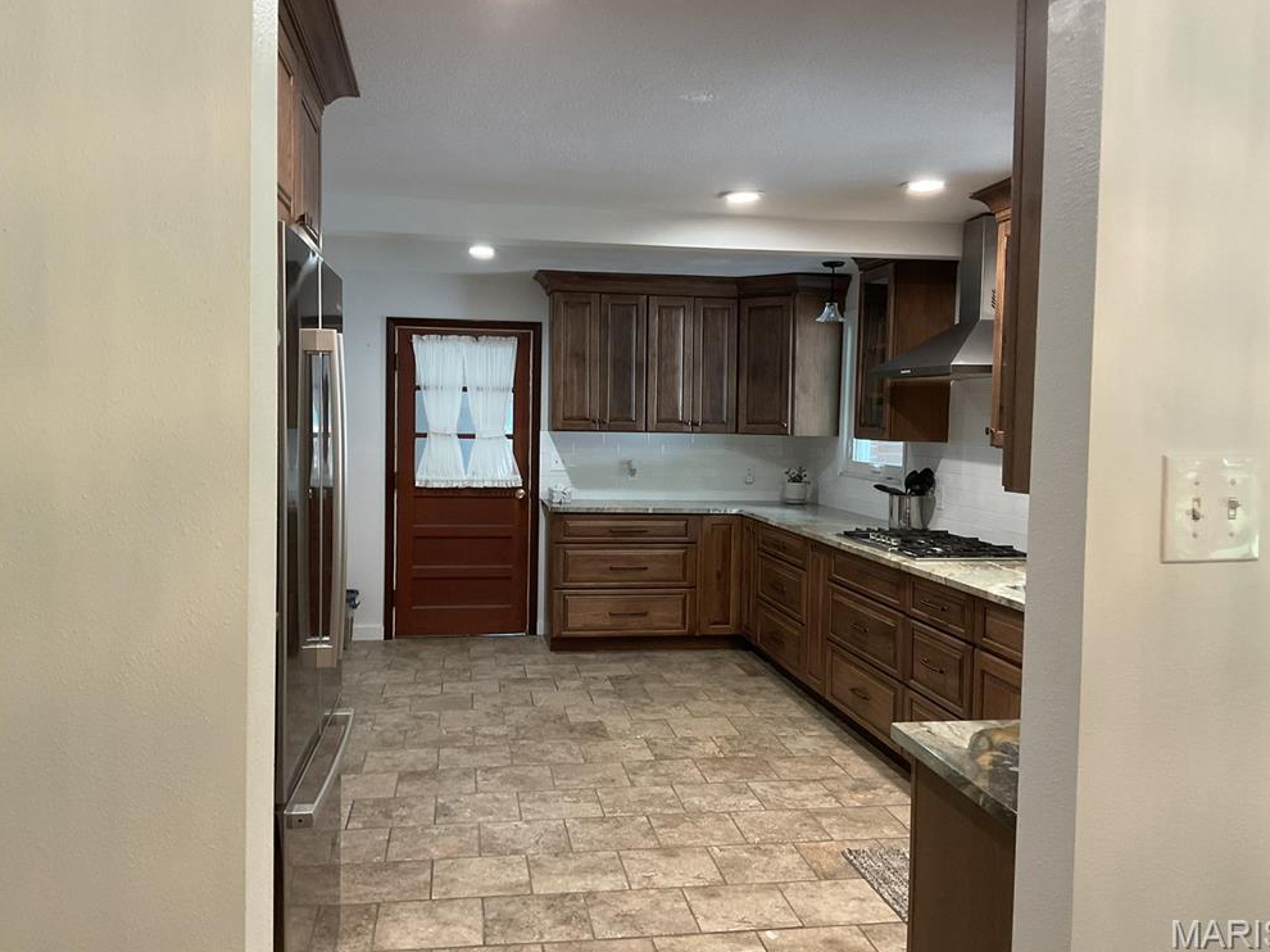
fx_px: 1100
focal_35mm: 30
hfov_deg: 60.0
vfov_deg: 46.8
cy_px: 468
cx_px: 643
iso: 200
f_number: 1.8
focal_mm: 3
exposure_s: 1/60
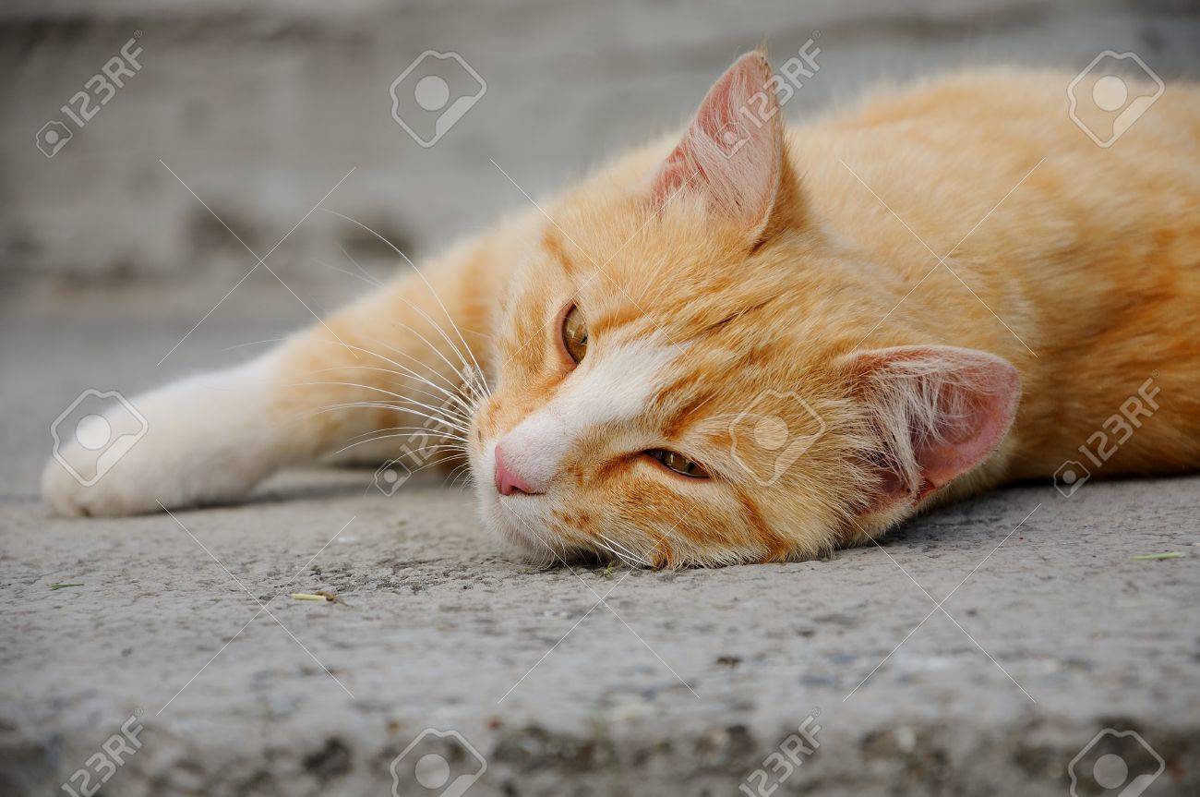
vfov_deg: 8.7
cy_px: 398
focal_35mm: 158
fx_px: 5243
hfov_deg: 13.1
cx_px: 600
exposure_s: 1/350
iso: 200
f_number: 5.6
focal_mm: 105
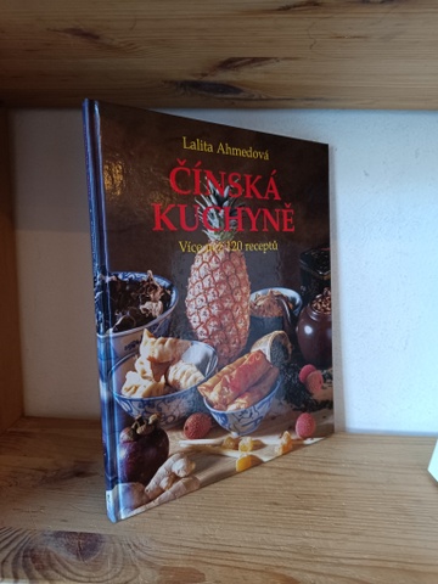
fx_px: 405
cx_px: 219
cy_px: 292
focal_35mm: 24
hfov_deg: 56.8
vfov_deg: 71.6
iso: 600
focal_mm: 5.59
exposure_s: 1/33.3
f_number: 1.88
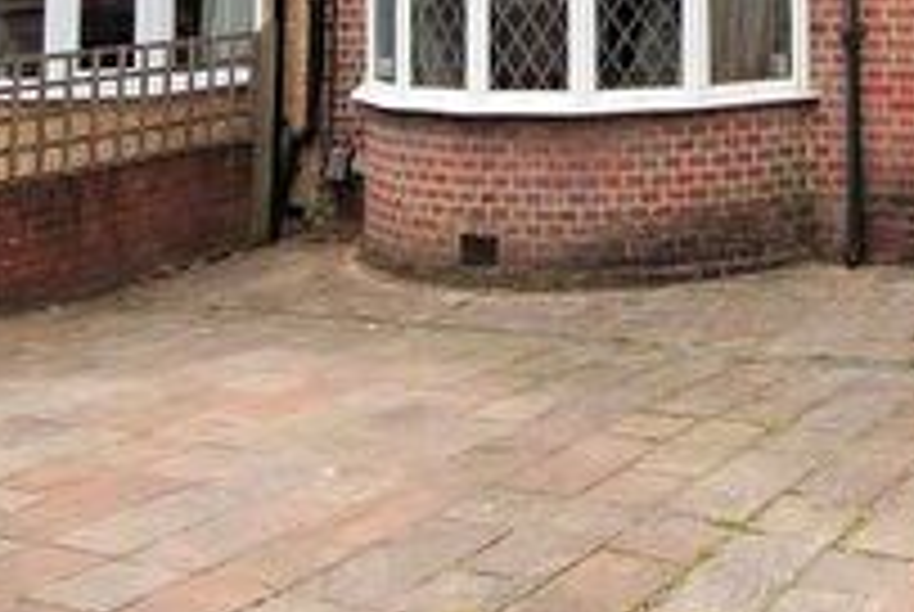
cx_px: 900
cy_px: -263
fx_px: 1576
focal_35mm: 62
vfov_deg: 19.6
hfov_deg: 30.2
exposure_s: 1/125
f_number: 8
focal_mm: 12
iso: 100
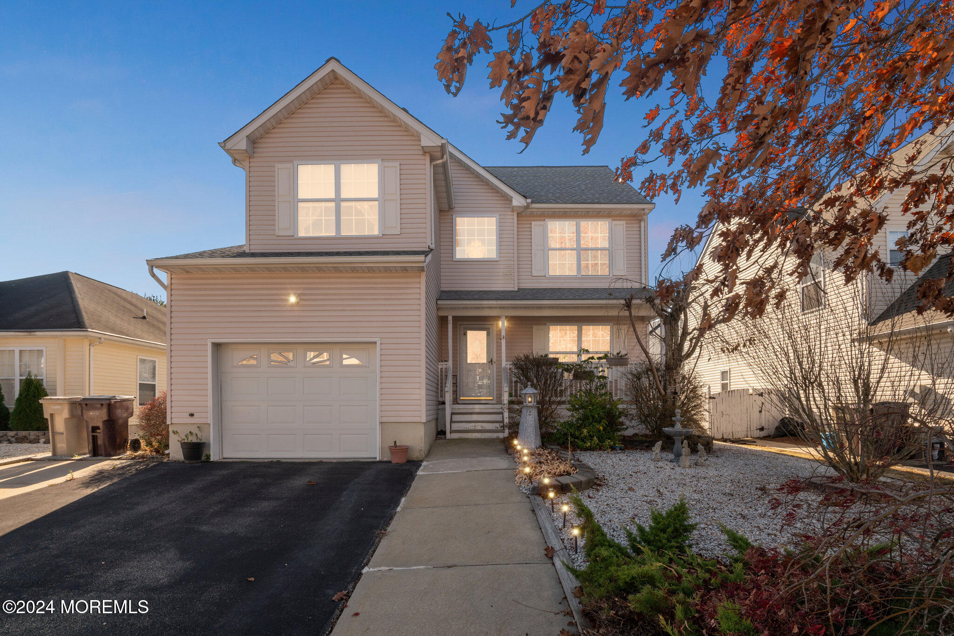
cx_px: 477
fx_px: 424
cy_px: 318
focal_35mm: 16
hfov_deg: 96.7
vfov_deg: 73.7
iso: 250
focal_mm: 16
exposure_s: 1/50
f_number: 16
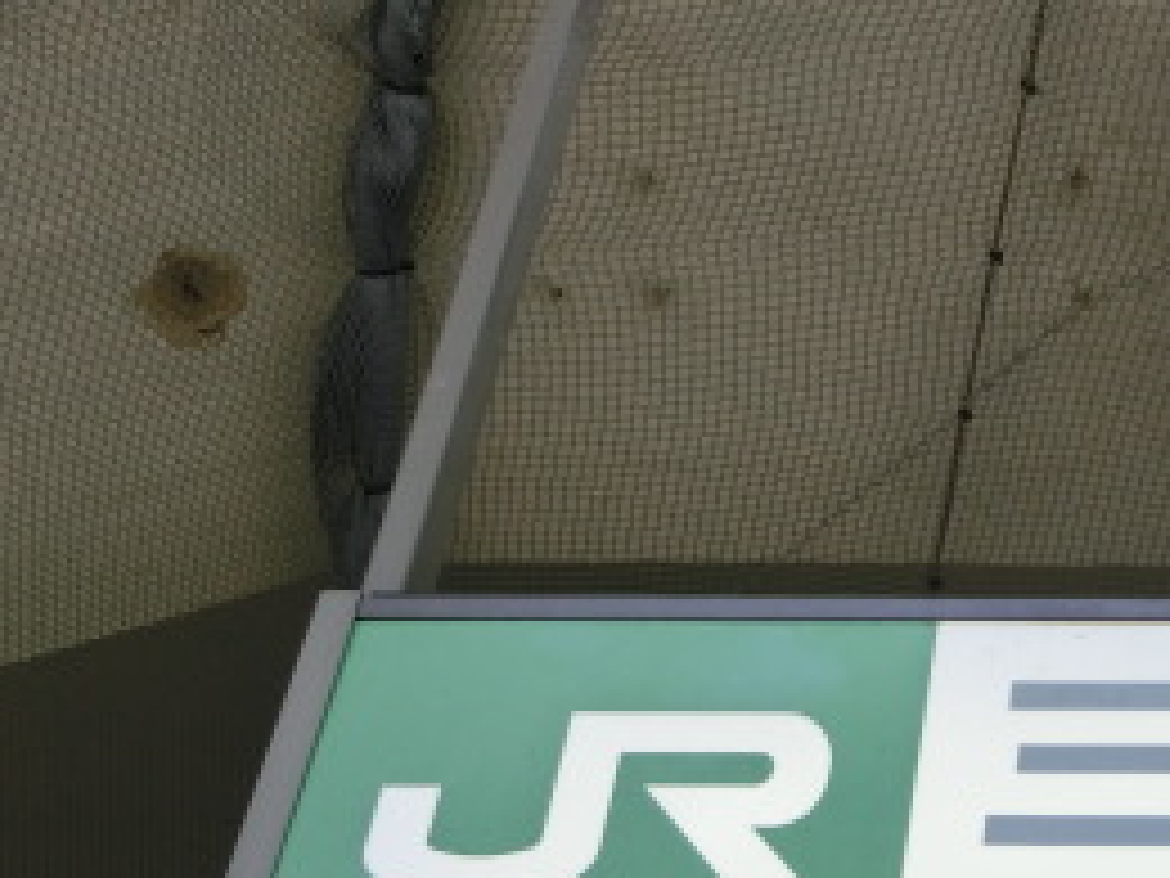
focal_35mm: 96
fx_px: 3245
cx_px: 1314
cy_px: 387
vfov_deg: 15.4
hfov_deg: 19.5
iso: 80
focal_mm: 6.9
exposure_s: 1/200
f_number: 4.1
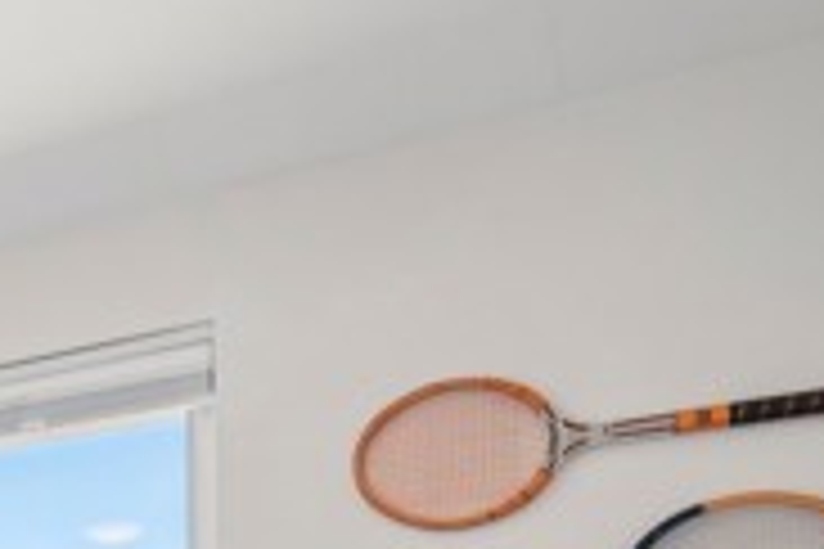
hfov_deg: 29.9
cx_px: -189
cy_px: 828
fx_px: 1282
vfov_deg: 20.6
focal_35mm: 56
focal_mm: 16
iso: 320
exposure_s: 1/30
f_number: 8
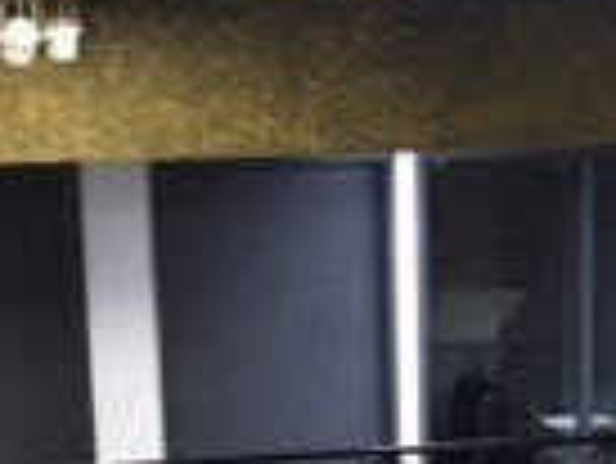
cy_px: 905
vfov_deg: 10.2
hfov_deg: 14.6
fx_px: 2404
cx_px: 382
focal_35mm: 135
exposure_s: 1/15
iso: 250
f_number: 2.2
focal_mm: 4.15
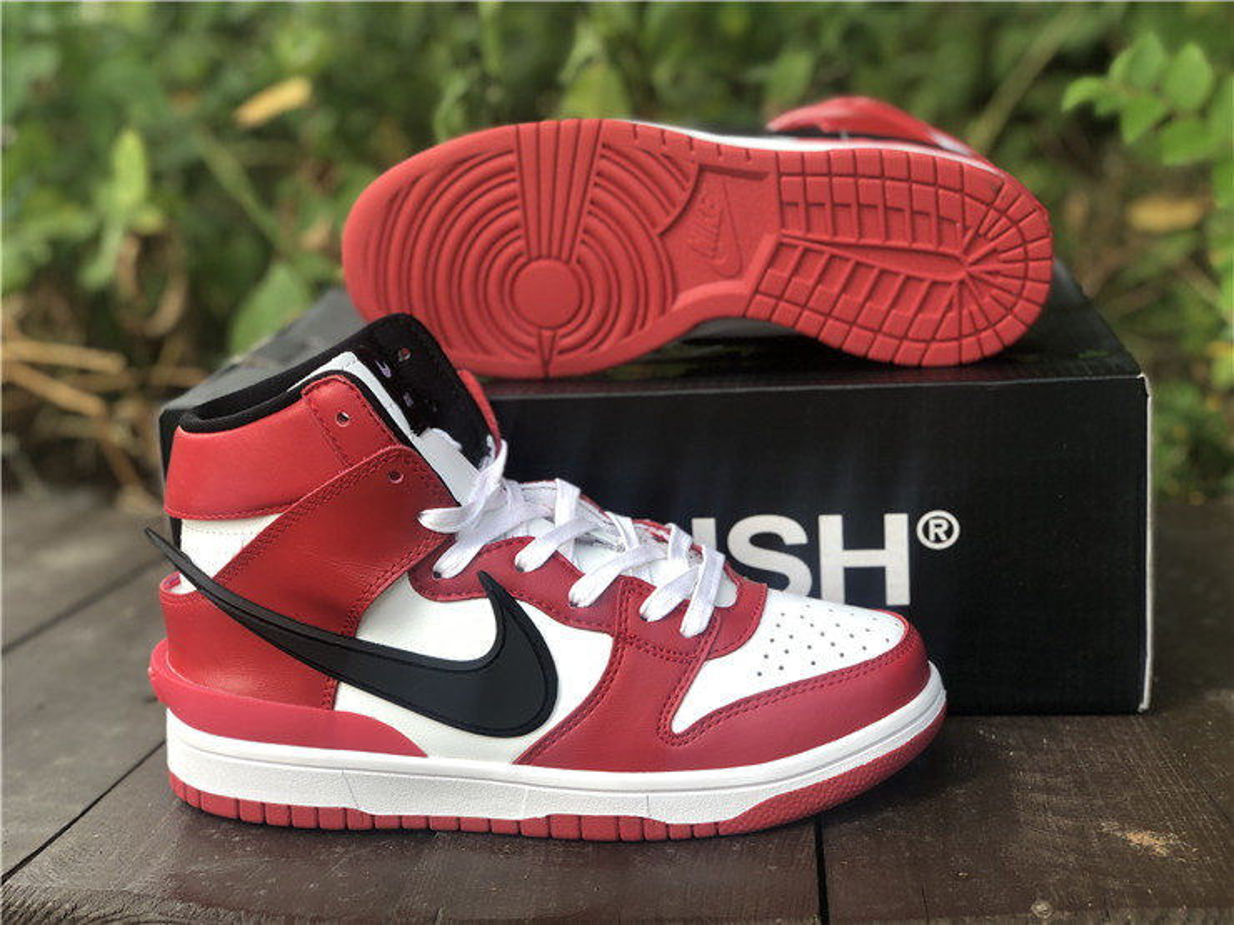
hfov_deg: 36.8
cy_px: 462
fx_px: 1854
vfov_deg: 28.0
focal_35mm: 52
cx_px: 617
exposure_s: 1/120
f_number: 2.4
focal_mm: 6
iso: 16
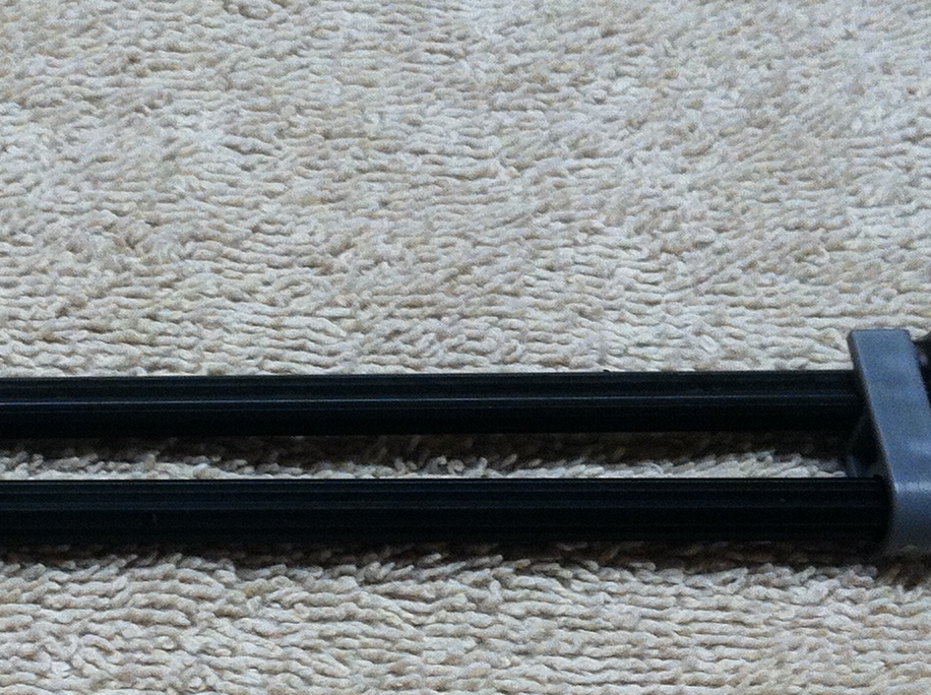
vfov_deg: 14.9
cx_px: 123
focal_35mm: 99
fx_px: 2658
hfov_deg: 19.6
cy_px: 481
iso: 100
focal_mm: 3.85
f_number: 2.8
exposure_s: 1/60
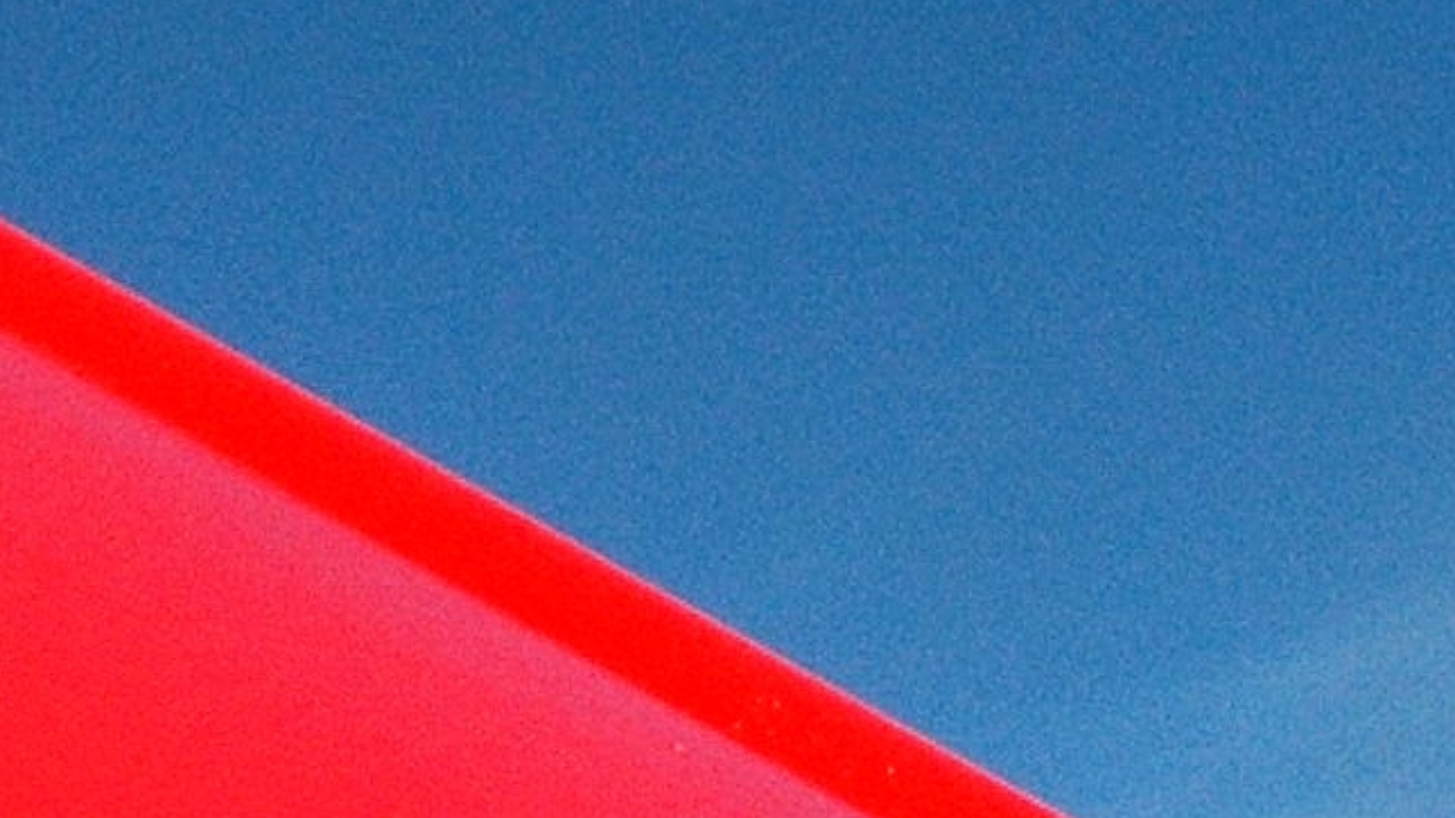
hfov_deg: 15.8
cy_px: -264
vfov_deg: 9.0
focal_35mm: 132
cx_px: -167
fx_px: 5092
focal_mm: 18
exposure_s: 1/800
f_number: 14
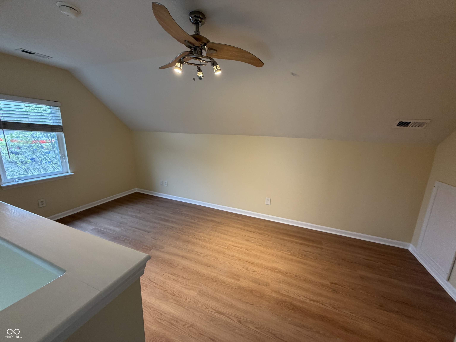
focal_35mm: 14
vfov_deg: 85.7
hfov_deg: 102.1
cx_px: 228
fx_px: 184
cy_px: 171
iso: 200
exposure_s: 1/60
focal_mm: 2.22
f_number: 2.2
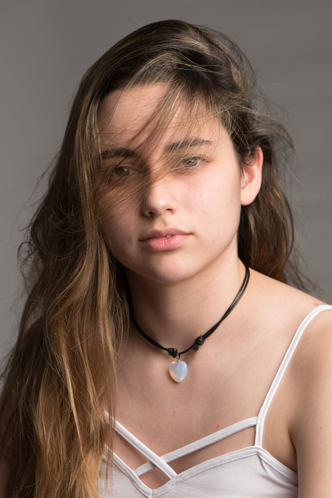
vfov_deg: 19.5
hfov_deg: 13.0
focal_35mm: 105
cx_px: 166
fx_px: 1452
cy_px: 249
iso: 100
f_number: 7.1
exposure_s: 1/200
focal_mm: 105
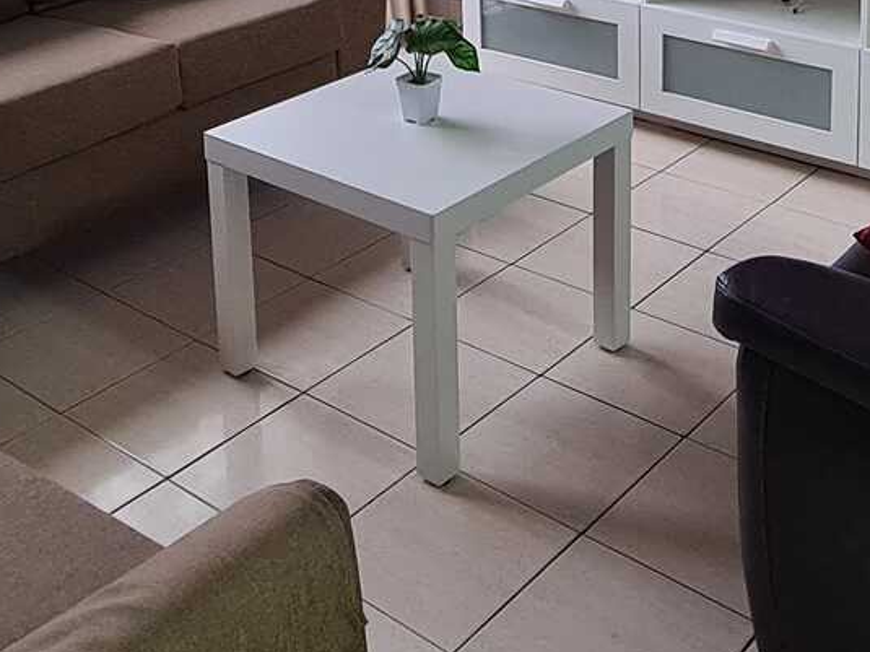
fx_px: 1231
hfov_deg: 38.8
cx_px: 494
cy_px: -216
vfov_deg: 25.2
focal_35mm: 49
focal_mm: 2.2
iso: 250
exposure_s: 1/50
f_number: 2.2
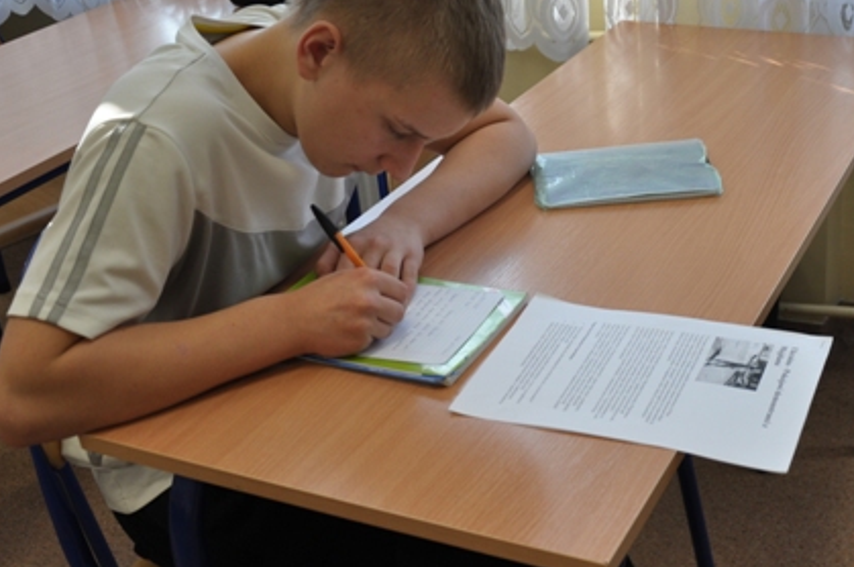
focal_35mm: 55
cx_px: 567
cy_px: 291
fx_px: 1303
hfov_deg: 35.9
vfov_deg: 24.5
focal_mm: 24
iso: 360
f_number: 3.8
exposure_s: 1/125
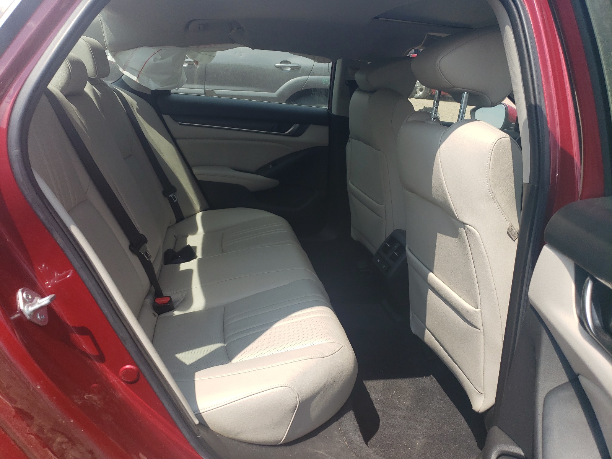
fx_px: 460
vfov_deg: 53.1
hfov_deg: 67.3
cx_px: 306
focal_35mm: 26
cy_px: 230
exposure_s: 1/1667
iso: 50
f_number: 1.5
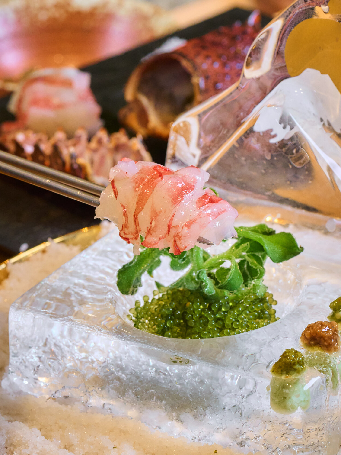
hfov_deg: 6.4
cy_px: 229
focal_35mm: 231
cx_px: 197
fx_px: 3034
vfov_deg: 8.6
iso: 2500
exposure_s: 1/125
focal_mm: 123
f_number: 8
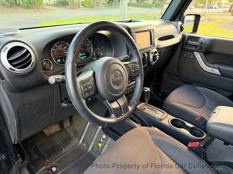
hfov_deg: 71.6
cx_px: 116
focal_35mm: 24
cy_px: 87
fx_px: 162
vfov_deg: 56.8
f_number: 1.78
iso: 320
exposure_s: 1/60
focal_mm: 6.76
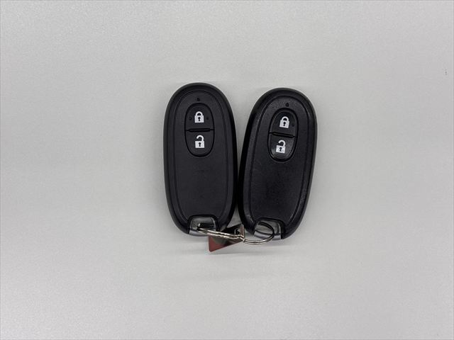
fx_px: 682
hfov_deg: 36.8
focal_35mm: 52
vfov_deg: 28.0
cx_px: 227
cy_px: 170
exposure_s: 1/186
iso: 32
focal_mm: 5.96
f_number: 1.6
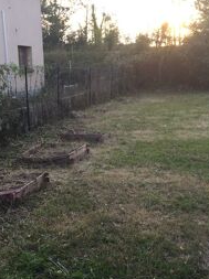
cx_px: 65
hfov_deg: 29.3
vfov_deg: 38.7
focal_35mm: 49
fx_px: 395
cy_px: 175
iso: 32
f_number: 2.2
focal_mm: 4.15
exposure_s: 1/100
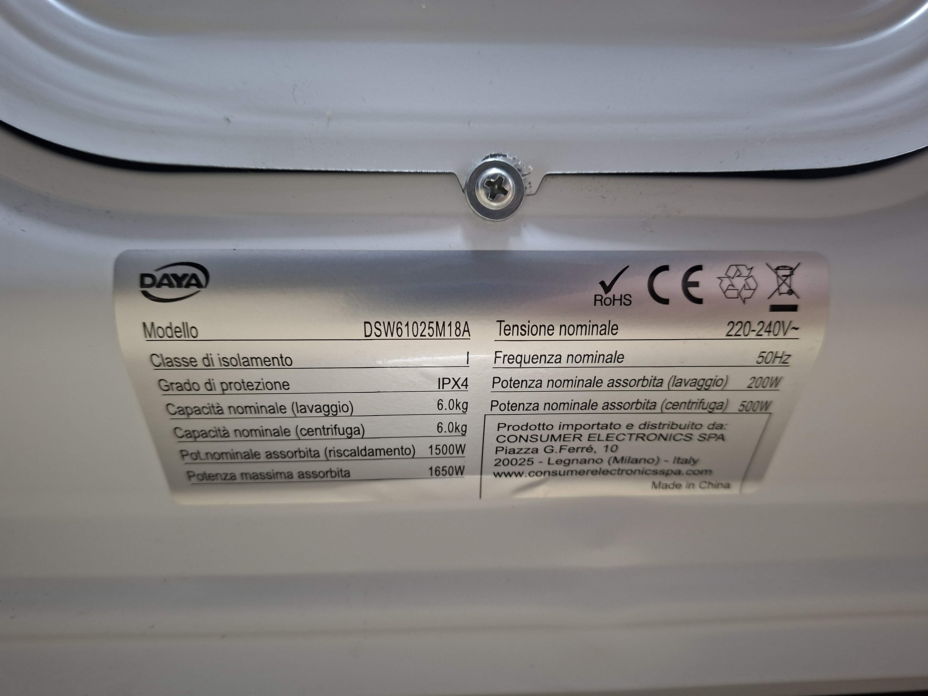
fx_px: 617
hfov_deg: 73.9
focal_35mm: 23
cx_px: 464
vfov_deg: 58.9
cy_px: 348
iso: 400
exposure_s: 1/25
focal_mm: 5.54
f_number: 1.8
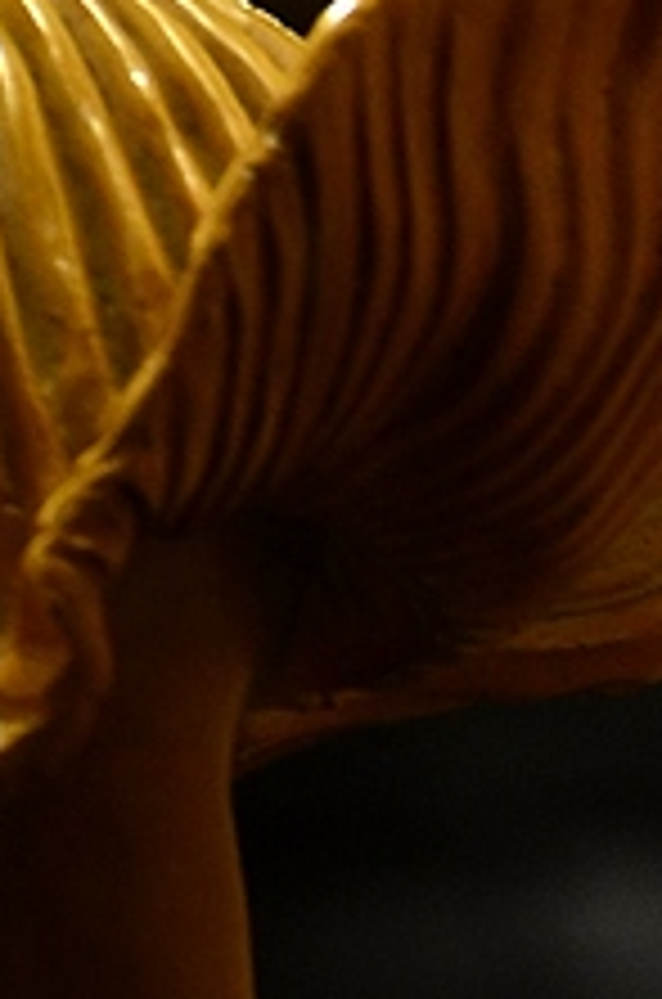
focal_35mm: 724
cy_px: 272
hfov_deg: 1.9
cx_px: -261
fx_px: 20071
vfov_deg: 2.9
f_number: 5.6
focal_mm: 105
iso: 400
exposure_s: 1/10
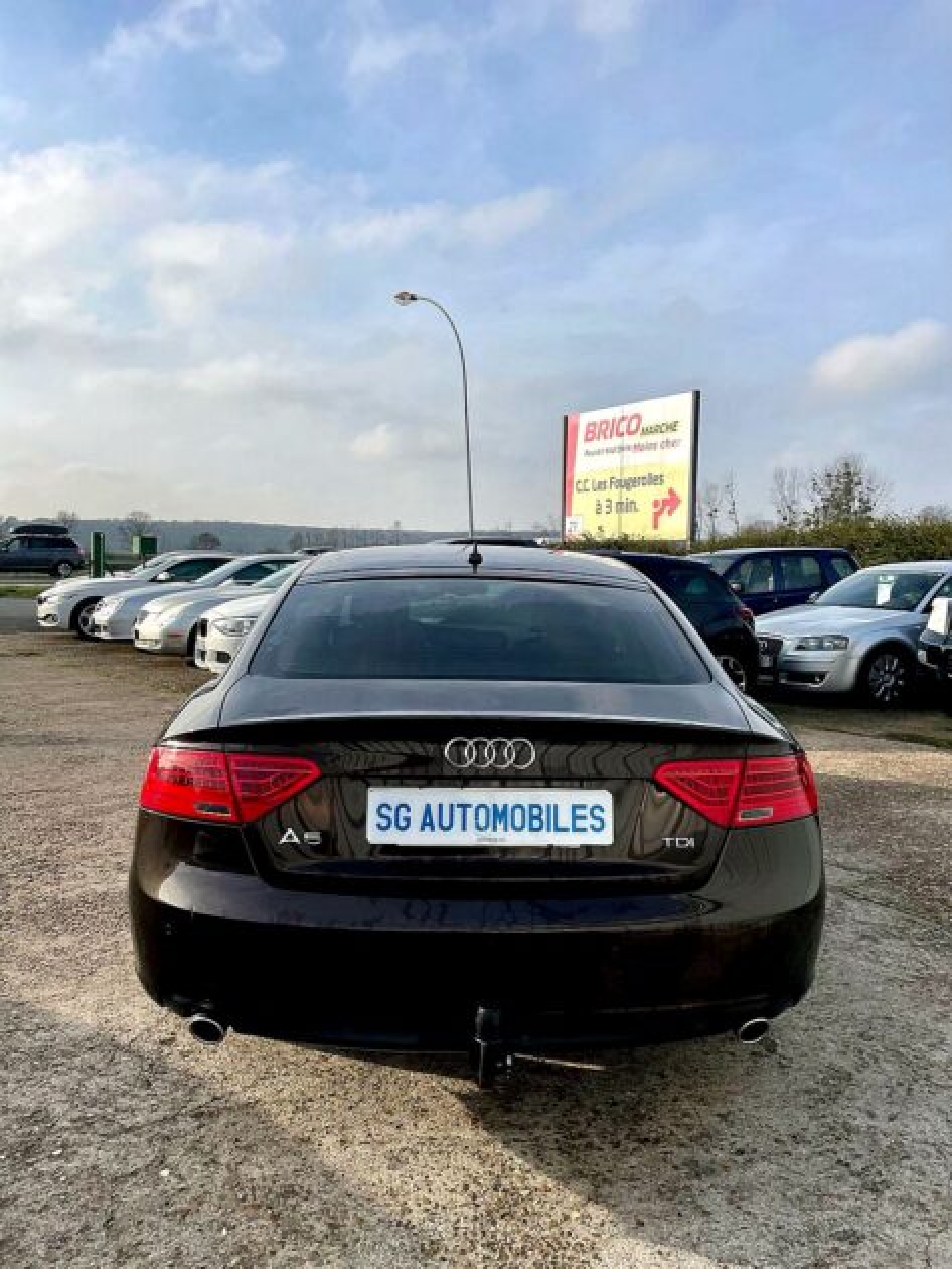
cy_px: 634
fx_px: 953
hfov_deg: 53.1
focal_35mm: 26
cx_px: 476
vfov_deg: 67.3
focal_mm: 4.2
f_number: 1.6
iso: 50
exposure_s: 1/4651
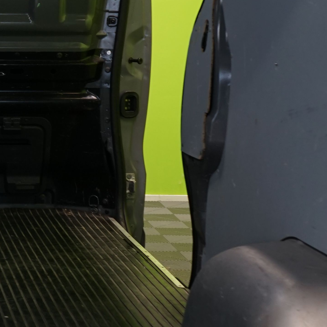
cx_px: -123
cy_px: 133
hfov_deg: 15.3
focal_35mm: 107
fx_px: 1144
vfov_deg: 16.3
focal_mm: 30
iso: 500
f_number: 5.6
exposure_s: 1/20
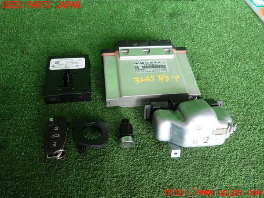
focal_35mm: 25
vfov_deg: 54.9
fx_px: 191
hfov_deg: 69.4
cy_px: 99
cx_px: 132
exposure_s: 1/60
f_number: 2
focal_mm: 4.5
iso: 160
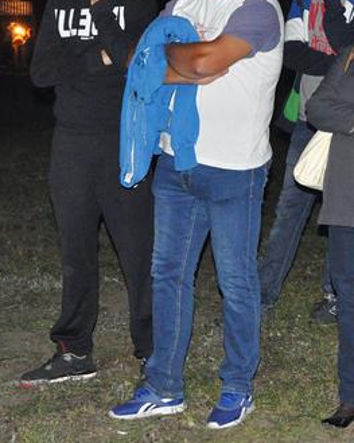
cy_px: 199
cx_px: 366
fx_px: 1287
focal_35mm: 98
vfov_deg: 19.5
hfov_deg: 15.3
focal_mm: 27
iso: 3200
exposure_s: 1/60
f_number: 5.6
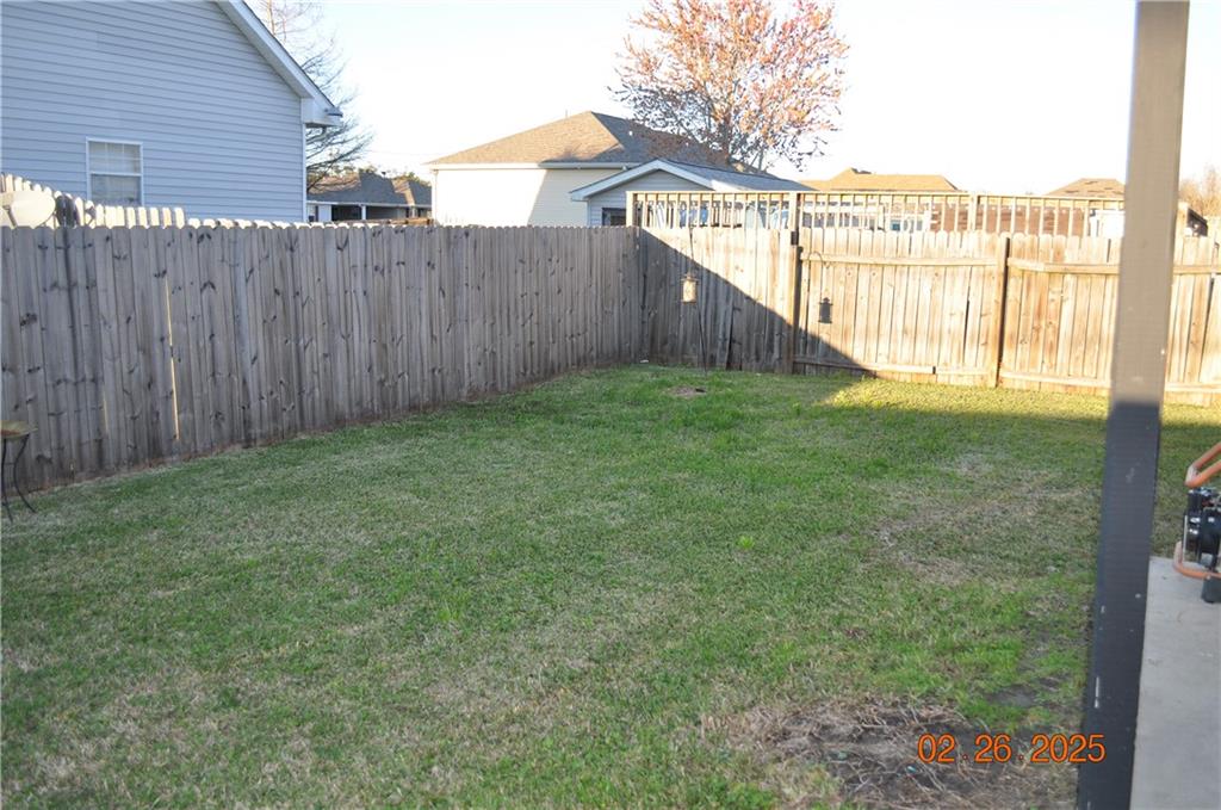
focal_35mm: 30
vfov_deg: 43.5
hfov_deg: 62.0
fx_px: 1016
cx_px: 610
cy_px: 405
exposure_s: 1/200
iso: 200
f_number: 5.6
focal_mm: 20
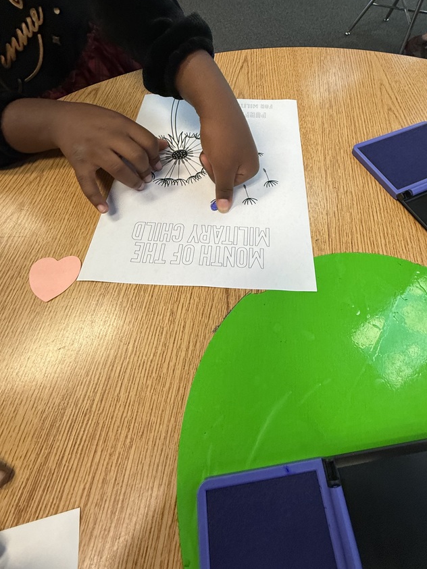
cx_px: 238
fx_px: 280
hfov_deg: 74.5
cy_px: 230
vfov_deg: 90.0
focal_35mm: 17
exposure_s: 1/120
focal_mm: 2.22
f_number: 2.2
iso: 250
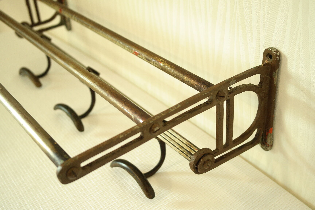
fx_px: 402
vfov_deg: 29.2
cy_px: 105
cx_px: 158
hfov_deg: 42.7
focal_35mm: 46
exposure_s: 1/25
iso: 400
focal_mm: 30
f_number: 5.6
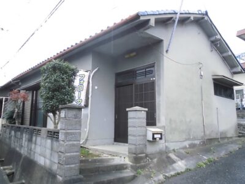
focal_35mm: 26
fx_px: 184
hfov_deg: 67.3
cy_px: 92
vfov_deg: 53.1
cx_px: 122
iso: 200
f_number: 3.2
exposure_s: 1/60
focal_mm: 4.6
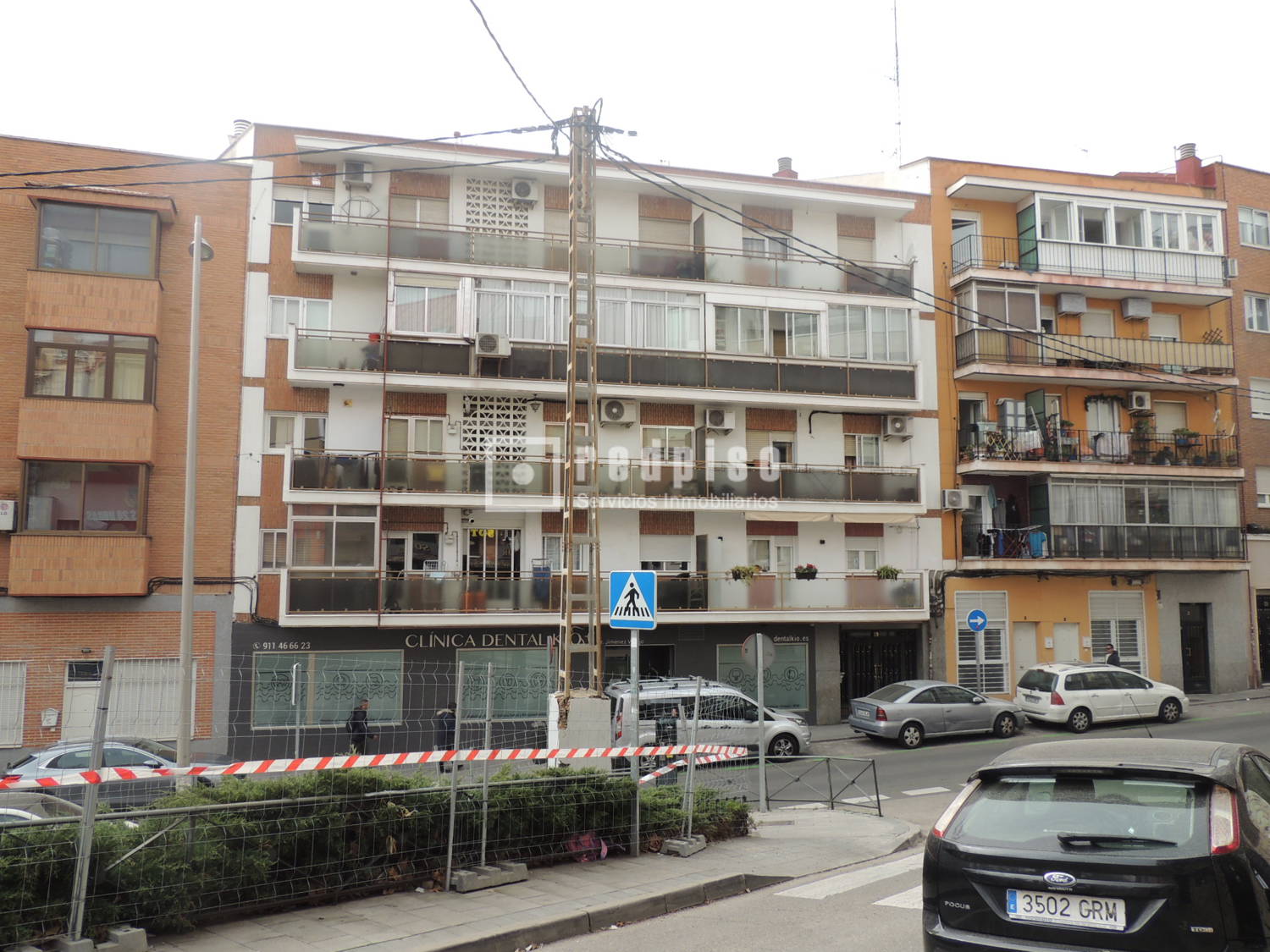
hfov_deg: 63.4
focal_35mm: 28
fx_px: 1027
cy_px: 476
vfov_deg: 49.7
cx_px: 635
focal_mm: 4.9
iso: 100
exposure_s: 1/500
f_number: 3.1
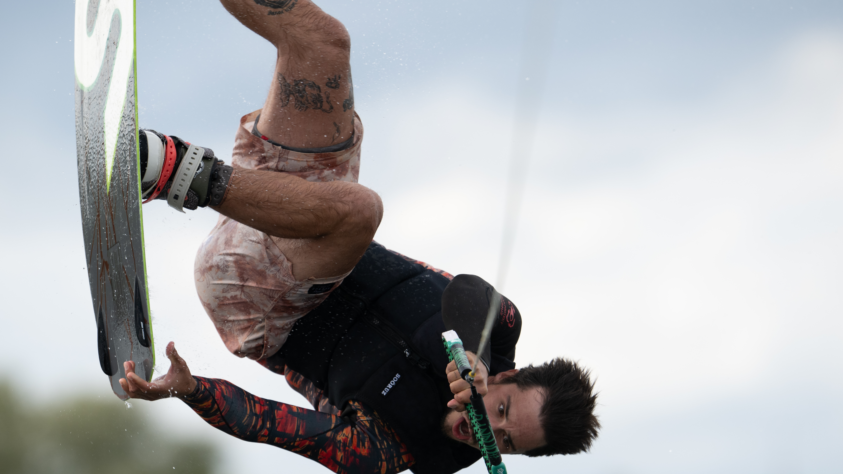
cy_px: 306
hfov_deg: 4.1
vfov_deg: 2.3
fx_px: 11668
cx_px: 467
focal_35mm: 522
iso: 400
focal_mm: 400
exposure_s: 1/2000
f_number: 4.5
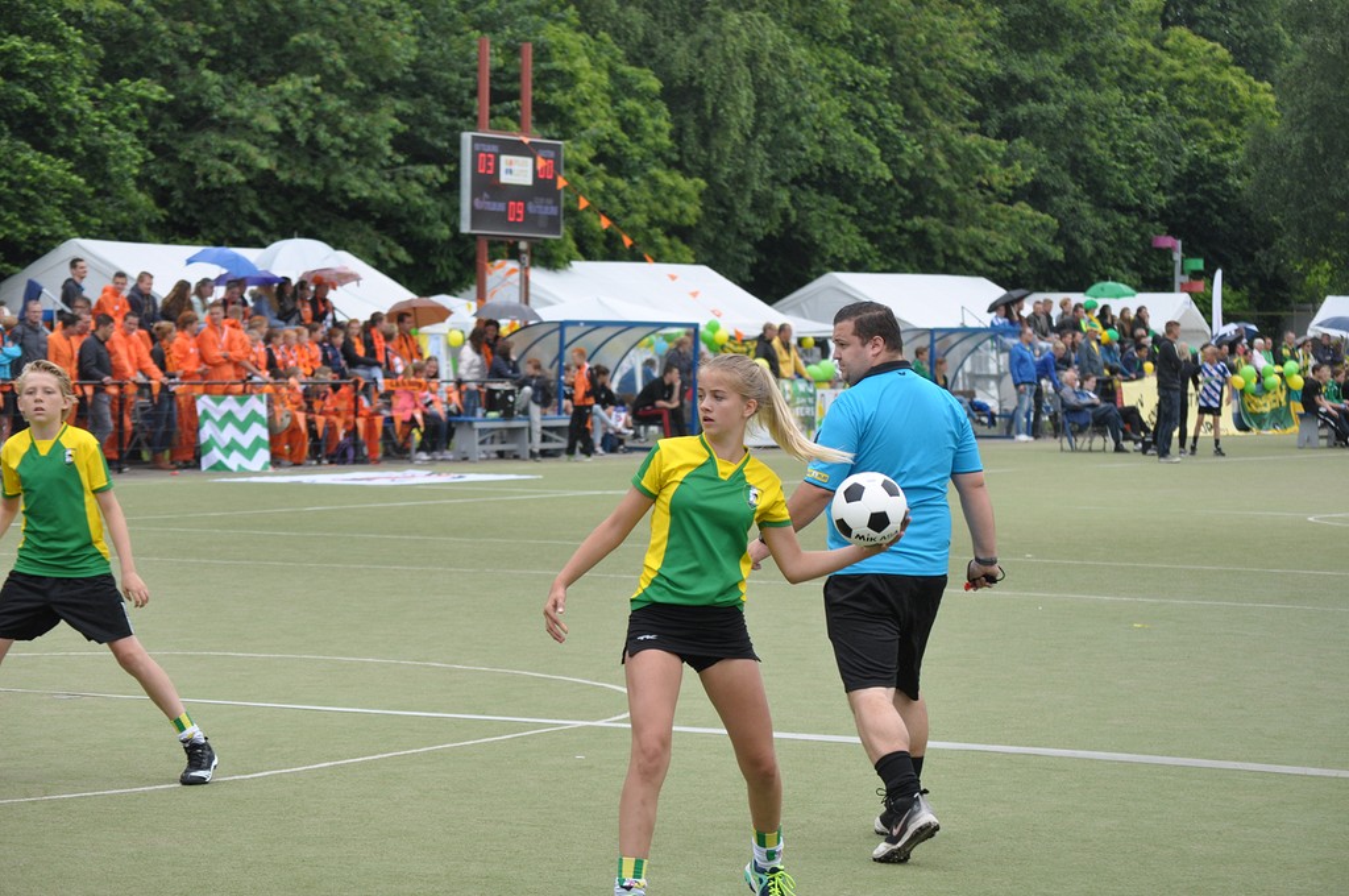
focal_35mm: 112
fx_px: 4210
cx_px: 674
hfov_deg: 18.2
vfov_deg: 12.1
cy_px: 448
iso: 400
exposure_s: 1/640
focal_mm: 75
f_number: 6.3
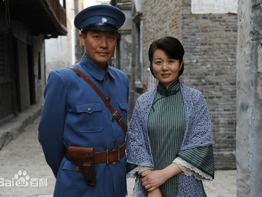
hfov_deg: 34.9
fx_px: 416
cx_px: 132
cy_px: 97
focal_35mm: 55
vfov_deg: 26.6
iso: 400
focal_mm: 50
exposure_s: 1/125
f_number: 3.2
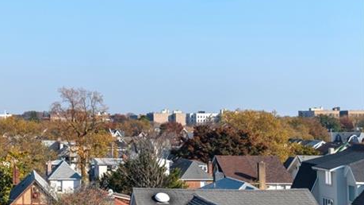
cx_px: -40
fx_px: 676
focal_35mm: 70
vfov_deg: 17.2
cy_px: 95
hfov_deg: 27.5
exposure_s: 1/400
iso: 640
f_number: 14
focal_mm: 30
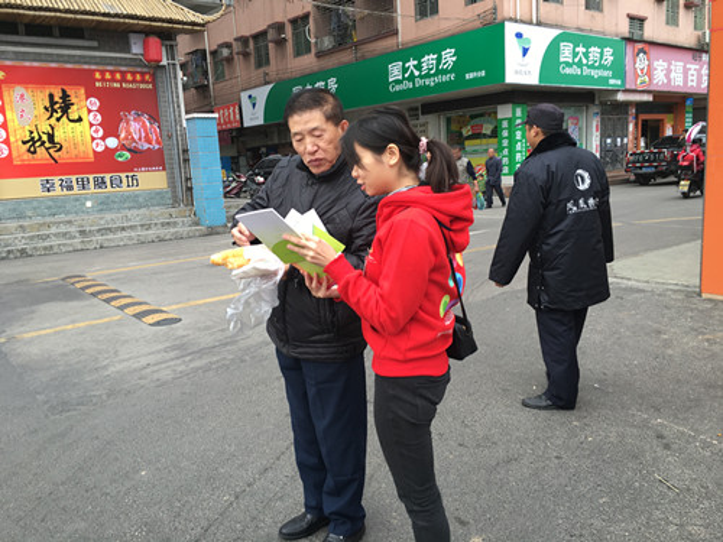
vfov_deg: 48.2
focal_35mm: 29
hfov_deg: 61.7
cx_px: 362
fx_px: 606
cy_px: 271
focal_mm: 4.15
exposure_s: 1/100
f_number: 2.2
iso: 25
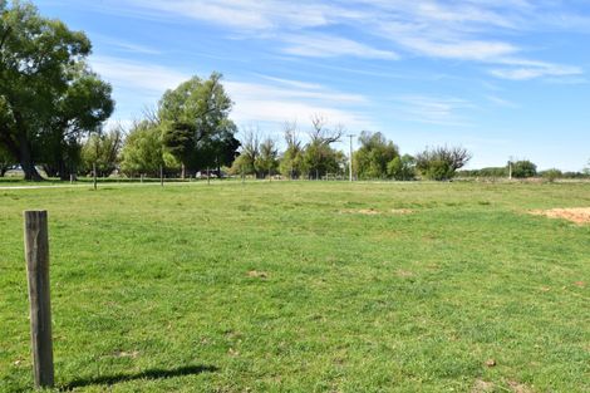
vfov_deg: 45.6
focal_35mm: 28
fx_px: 467
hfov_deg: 64.6
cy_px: 196
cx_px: 295
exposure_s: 1/400
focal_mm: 19
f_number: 10
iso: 200
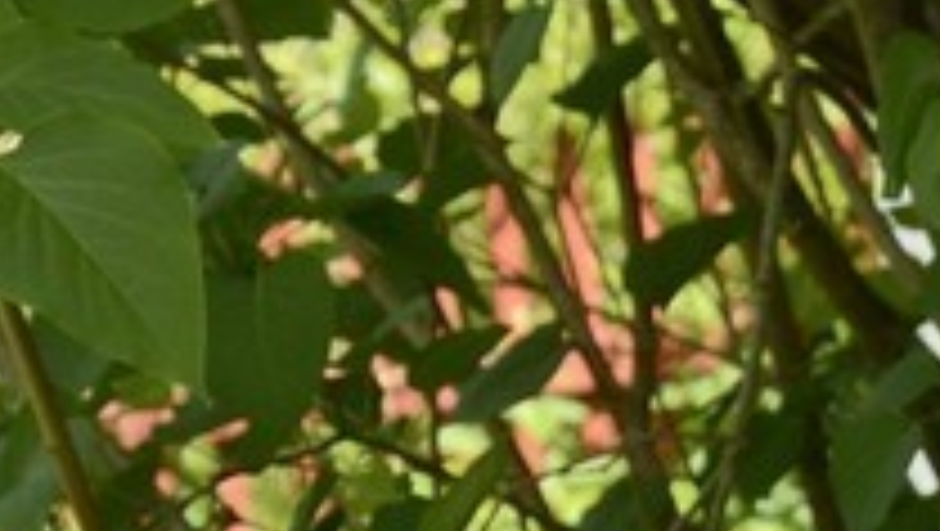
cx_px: 3166
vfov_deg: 4.2
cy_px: 1768
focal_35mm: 280
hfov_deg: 6.7
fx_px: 6985
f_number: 7.1
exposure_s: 1/320
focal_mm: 35
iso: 400
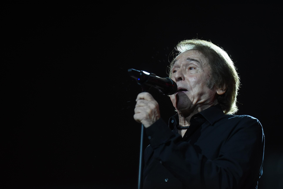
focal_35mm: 125
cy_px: 94
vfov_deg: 11.0
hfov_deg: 16.4
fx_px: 983
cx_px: 142
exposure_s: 1/400
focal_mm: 125
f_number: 4
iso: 2800
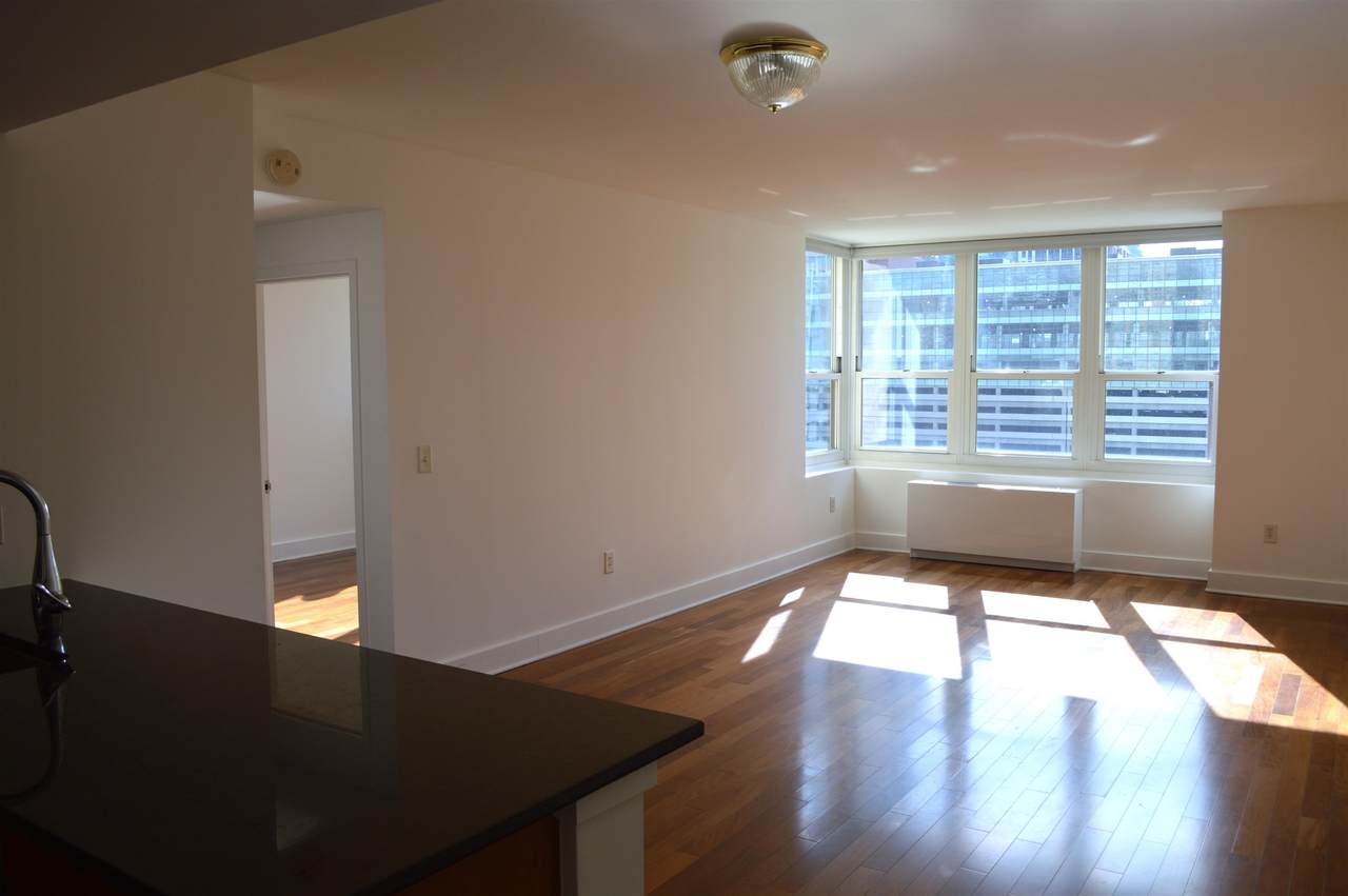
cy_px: 448
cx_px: 674
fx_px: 1010
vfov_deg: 47.8
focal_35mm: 27
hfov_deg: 67.4
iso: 100
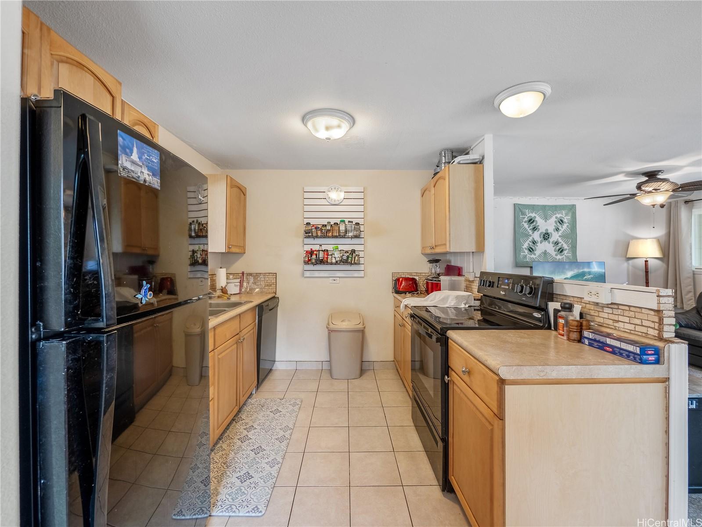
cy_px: 264
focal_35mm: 14
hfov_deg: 102.1
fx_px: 284
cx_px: 351
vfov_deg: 85.7
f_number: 4
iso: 200
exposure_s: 1/125
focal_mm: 7
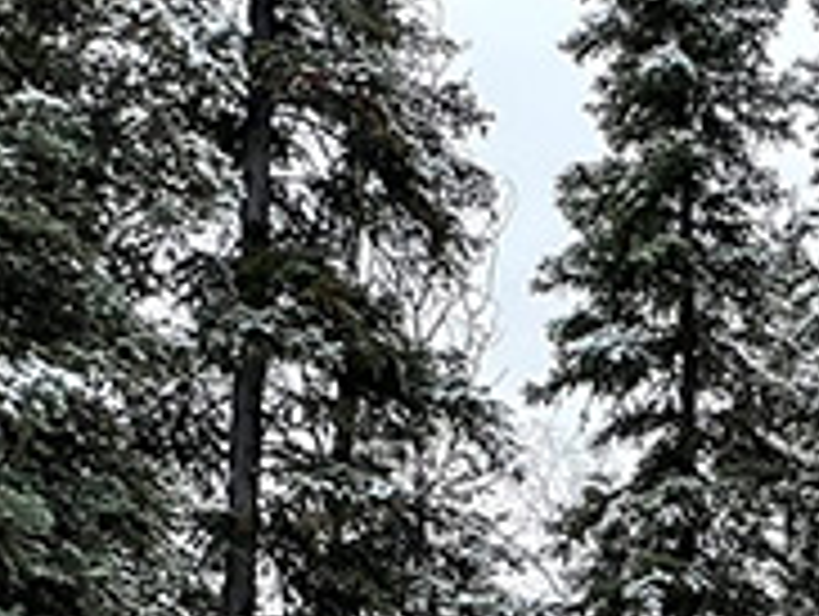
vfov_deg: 6.3
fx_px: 5402
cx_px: 1436
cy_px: 1308
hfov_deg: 8.4
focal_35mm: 228
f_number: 2
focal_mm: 6
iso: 32
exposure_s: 1/122
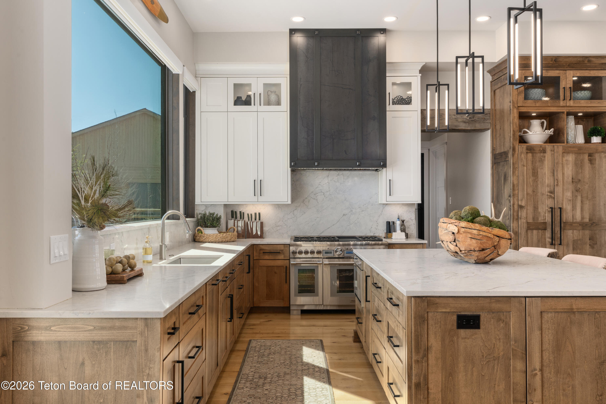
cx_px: 303
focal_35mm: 30
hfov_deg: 61.9
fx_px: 505
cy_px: 202
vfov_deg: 43.6
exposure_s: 1/8
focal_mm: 30
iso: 250
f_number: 11
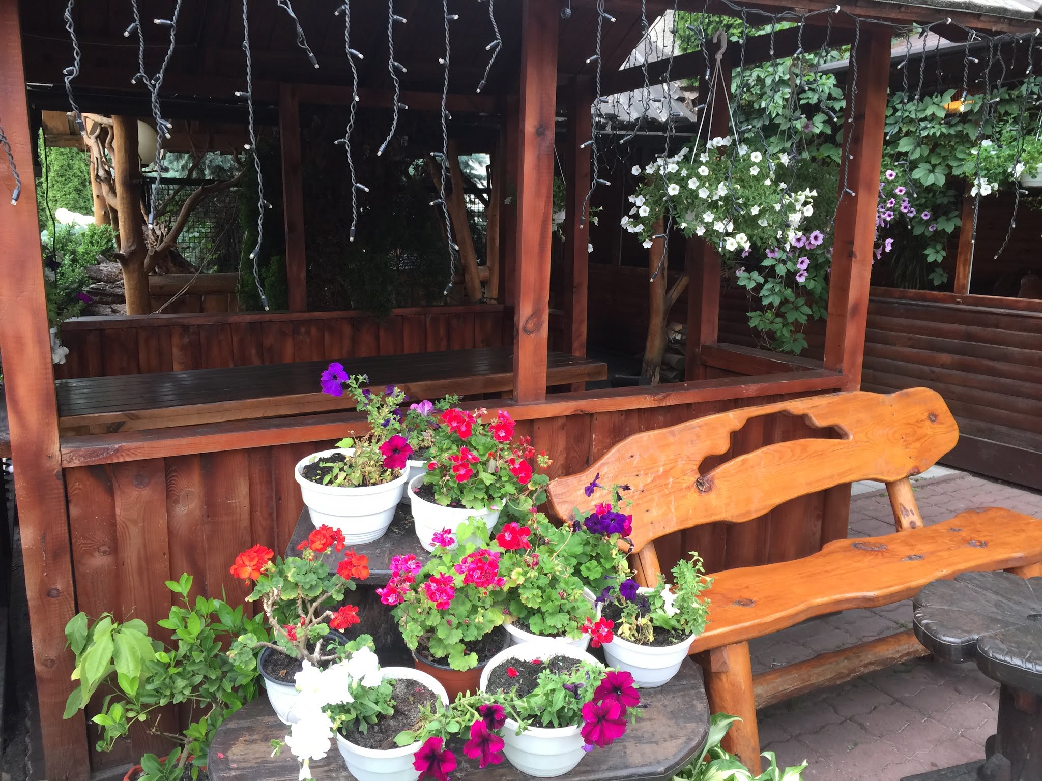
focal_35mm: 29
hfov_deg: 61.7
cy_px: 390
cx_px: 521
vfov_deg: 48.2
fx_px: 873
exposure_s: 1/33
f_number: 2.2
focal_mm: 4.15
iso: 32
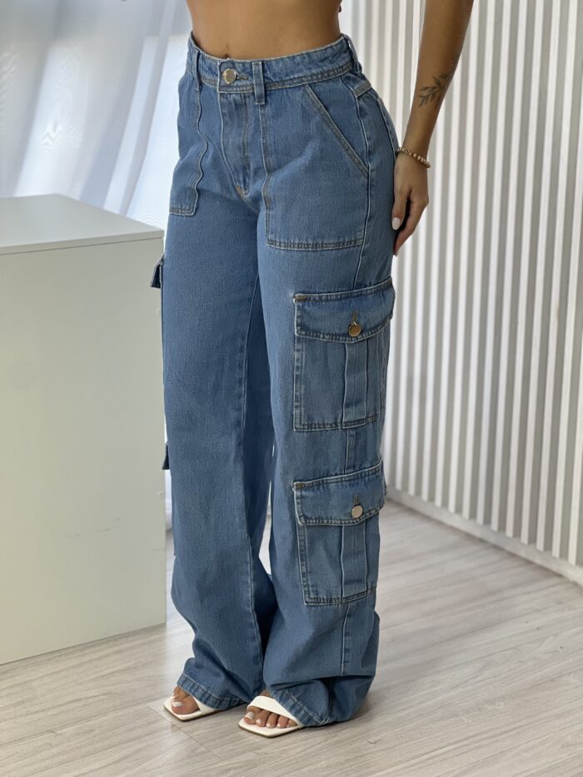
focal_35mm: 77
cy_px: 388
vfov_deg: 25.3
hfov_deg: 19.1
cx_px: 292
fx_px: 1729
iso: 125
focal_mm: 9
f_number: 2.8
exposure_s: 1/120
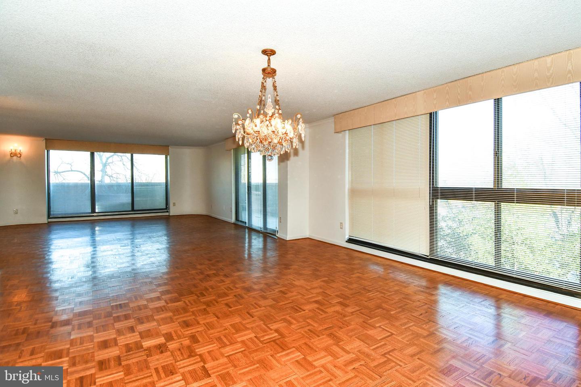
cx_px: 290
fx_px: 290
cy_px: 194
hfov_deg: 90.0
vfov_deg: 67.4
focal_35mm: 18
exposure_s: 1/125
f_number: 5.6
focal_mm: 12
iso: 200
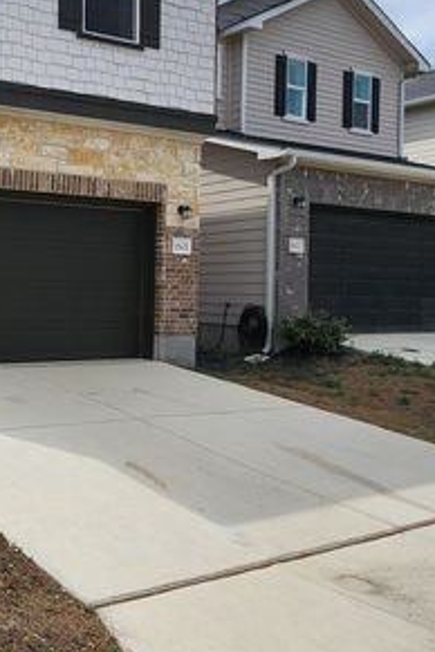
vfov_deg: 60.2
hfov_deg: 33.1
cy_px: 292
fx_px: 562
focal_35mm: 31
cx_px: -110
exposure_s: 1/3067
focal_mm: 2.2
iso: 50
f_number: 2.2
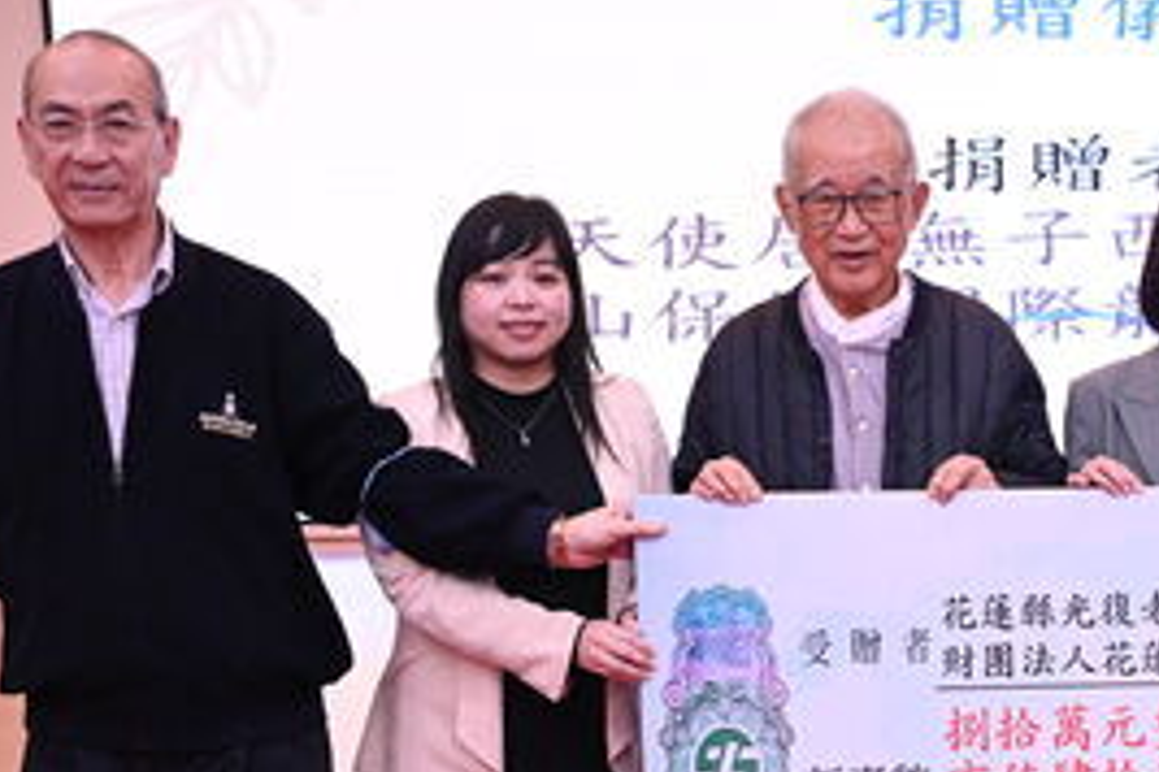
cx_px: 1176
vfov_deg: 16.2
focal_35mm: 83
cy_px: 716
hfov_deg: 23.4
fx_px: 2672
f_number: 4
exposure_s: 1/320
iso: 3200
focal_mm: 37
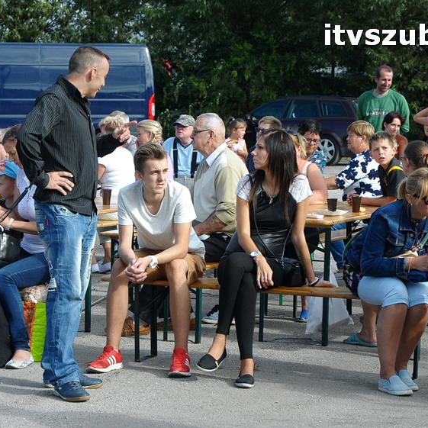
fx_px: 1888
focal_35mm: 135
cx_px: 208
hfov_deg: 12.9
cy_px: 215
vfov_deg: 12.9
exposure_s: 1/1000
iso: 800
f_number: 8
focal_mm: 70
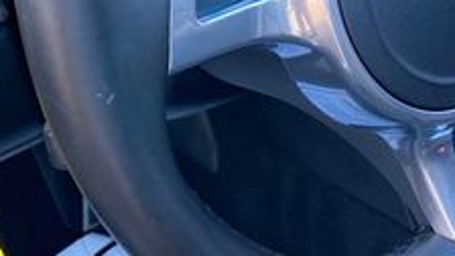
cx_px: 197
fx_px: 1050
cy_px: -37
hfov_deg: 24.4
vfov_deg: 13.6
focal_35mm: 87
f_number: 1.8
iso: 80
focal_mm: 3.99
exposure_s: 1/116
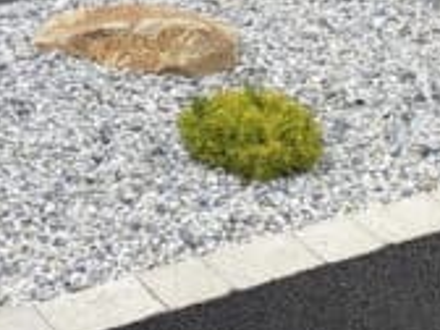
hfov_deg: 15.3
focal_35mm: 128
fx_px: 1627
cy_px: -175
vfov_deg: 11.1
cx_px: 118
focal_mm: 3.99
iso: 20
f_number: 1.8
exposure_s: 1/1000
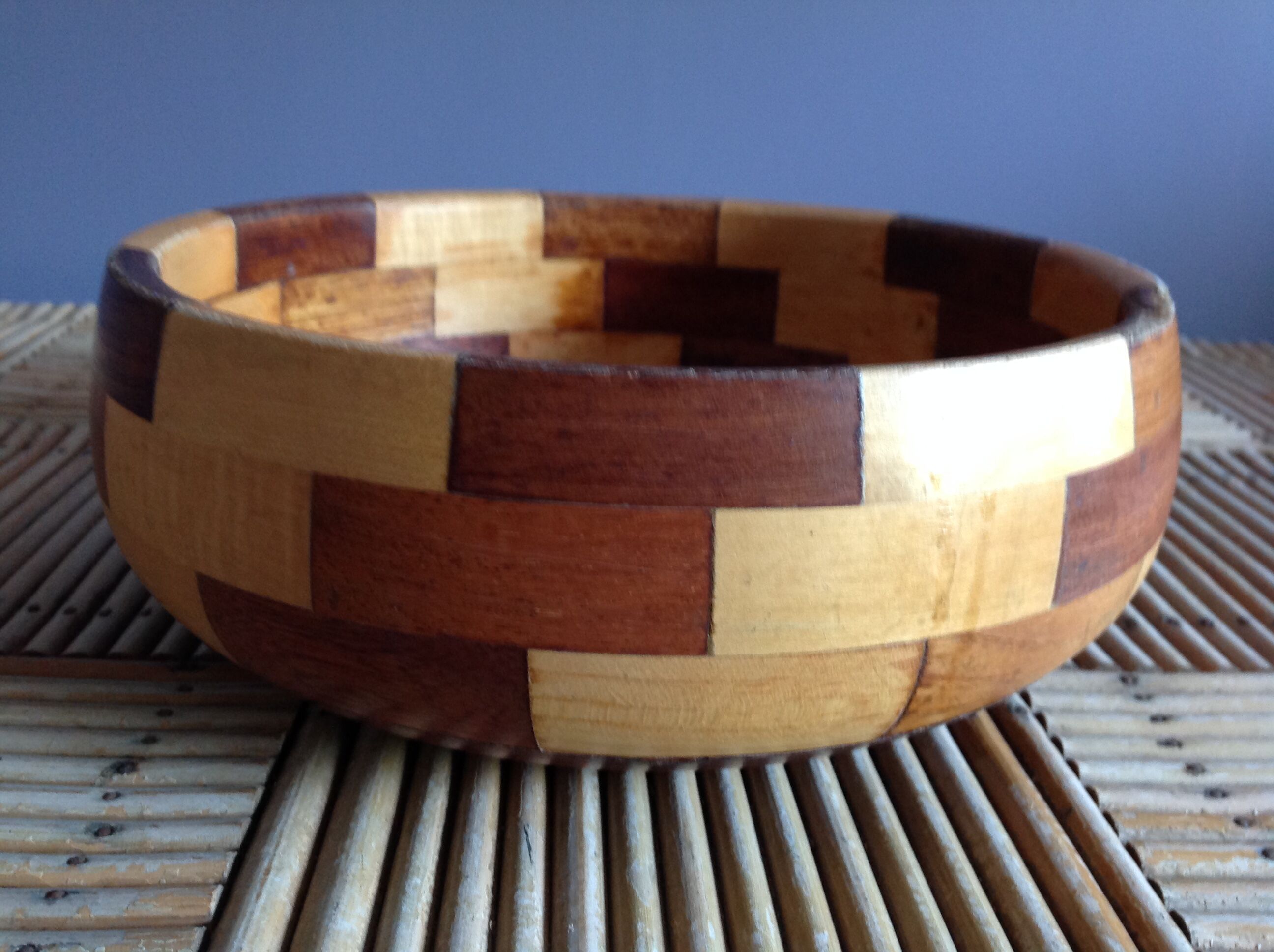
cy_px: 476
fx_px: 1286
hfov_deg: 52.7
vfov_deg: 40.6
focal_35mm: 35
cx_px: 637
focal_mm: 4.28
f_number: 2.4
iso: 125
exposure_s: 1/15
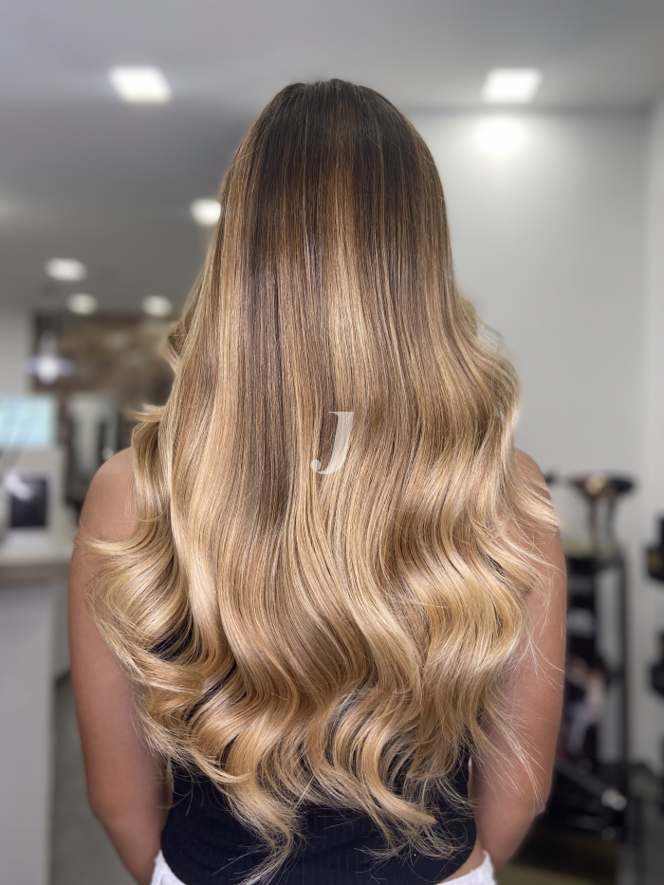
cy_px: 442
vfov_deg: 67.3
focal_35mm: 26
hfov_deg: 53.1
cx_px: 332
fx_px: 665
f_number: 1.8
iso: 80
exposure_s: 1/100
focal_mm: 4.25
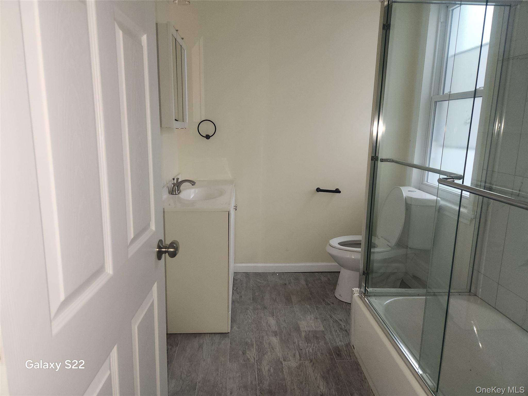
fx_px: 351
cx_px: 264
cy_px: 198
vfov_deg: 58.9
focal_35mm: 23
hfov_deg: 73.9
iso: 100
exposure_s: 1/60
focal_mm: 5.4
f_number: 1.8
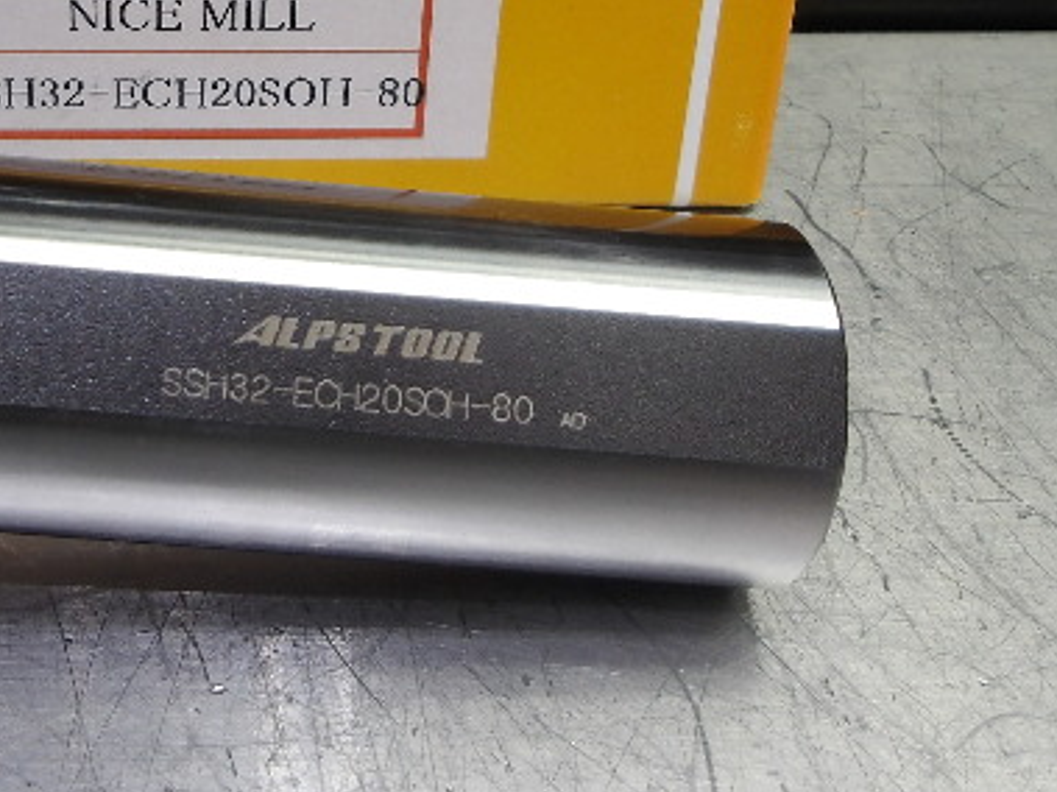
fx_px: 1740
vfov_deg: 24.9
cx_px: 176
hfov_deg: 32.6
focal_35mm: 57
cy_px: 75
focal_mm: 4.9
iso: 136
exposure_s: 1/60
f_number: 3
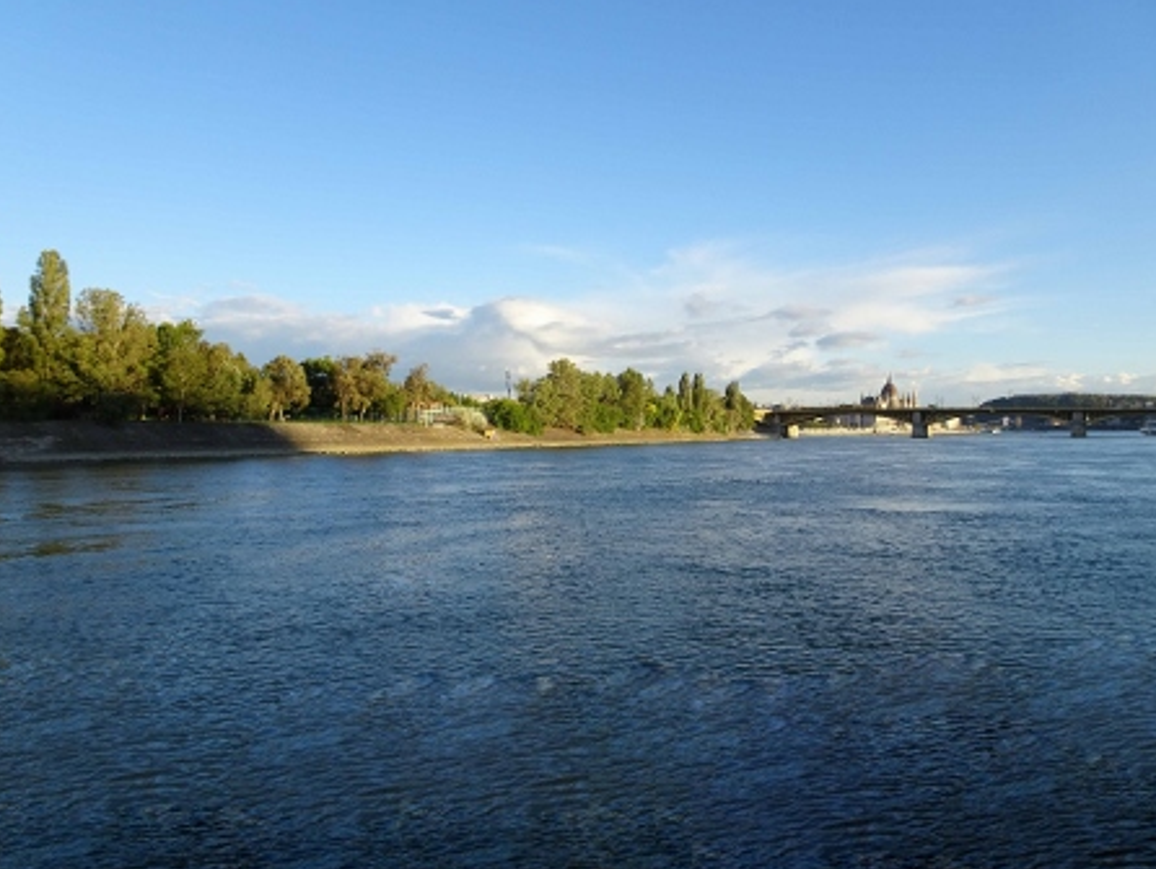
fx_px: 835
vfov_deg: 54.9
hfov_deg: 69.4
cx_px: 582
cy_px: 442
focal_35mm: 25
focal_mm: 4.1
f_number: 3.5
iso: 80
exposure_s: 1/320
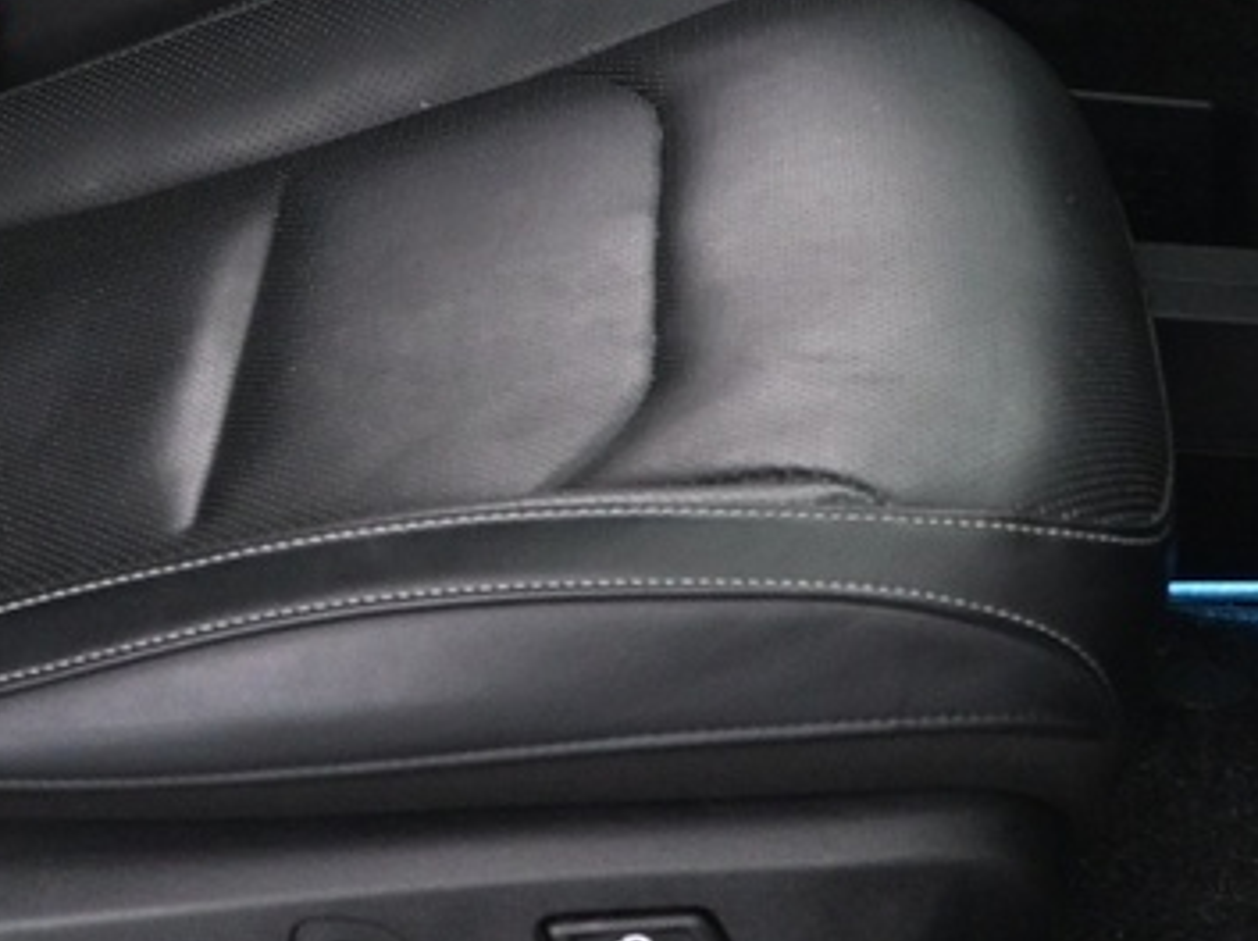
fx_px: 3848
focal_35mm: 106
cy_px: -467
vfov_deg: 13.2
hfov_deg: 18.6
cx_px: 531
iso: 1600
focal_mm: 16
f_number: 3.5
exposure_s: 1/25
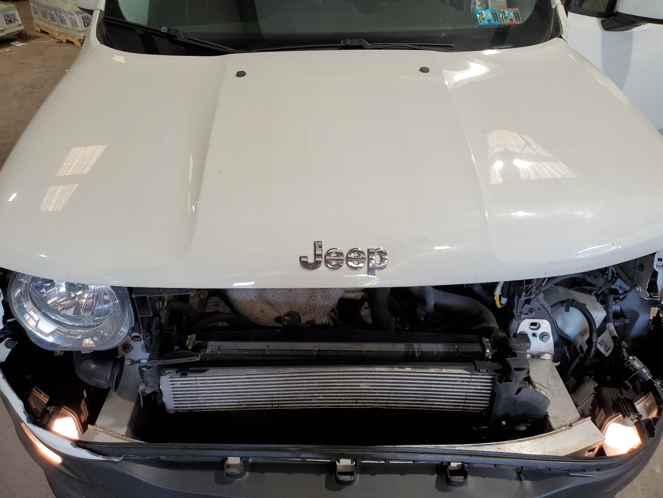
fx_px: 498
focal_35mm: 26
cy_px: 249
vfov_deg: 53.1
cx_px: 332
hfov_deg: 67.3
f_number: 1.5
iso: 50
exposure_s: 1/109
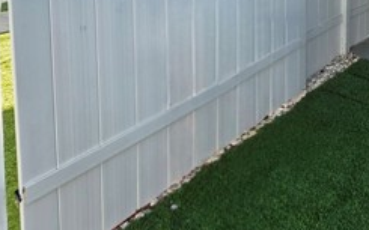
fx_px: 362
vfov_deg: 29.4
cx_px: 377
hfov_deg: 44.9
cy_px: -59
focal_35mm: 36
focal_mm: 2.2
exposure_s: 1/286
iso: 40
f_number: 1.9
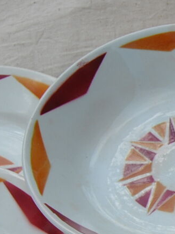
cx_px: 385
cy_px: 256
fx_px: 1126
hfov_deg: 8.3
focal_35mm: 167
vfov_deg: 11.7
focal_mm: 26
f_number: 8
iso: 100
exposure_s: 1/250
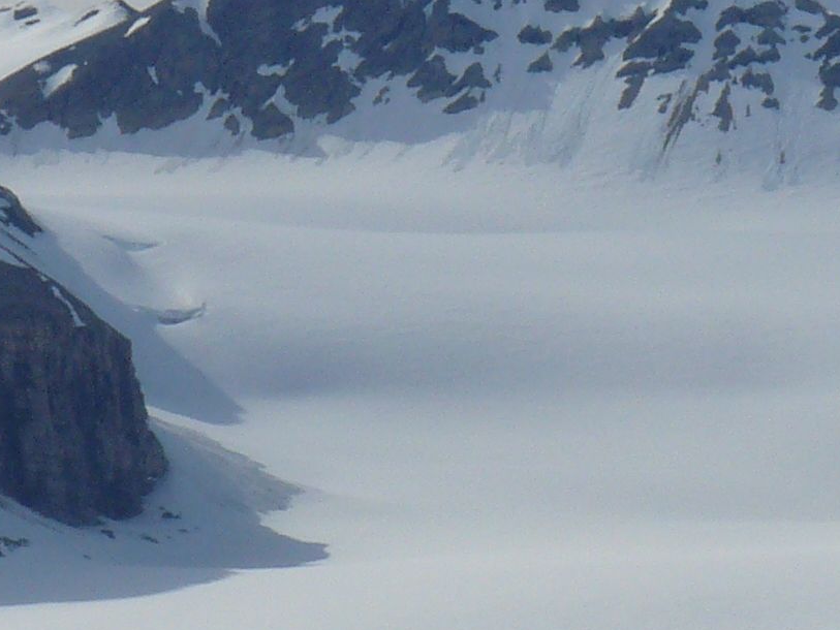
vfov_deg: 2.3
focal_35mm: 646
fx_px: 15678
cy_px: 197
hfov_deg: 3.1
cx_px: 488
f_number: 8
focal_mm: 28.6
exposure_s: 1/640
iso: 100
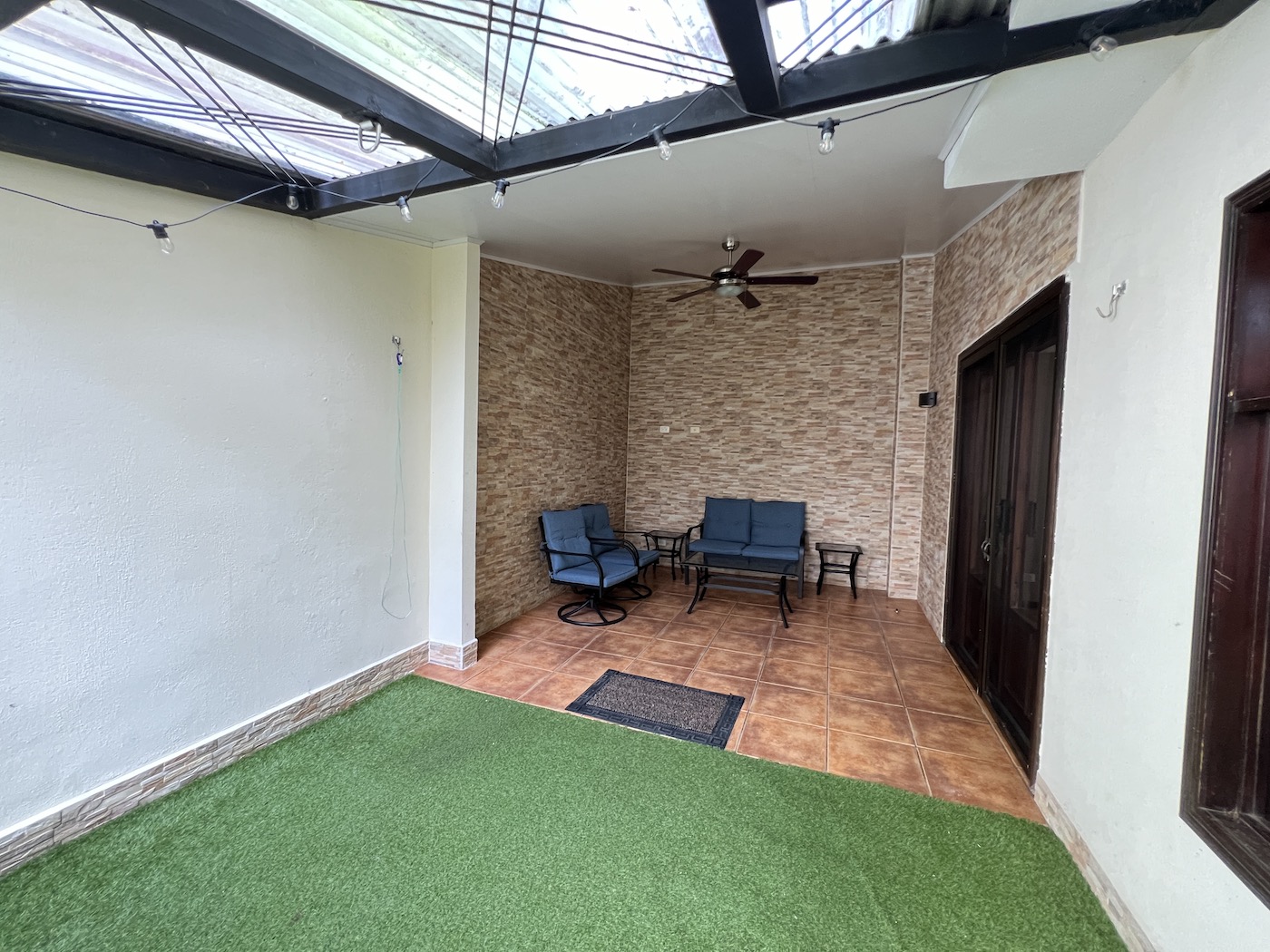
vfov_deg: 89.9
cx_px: 635
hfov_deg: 106.2
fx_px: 477
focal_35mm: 13
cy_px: 476
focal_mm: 1.57
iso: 320
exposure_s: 1/60
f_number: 1.8
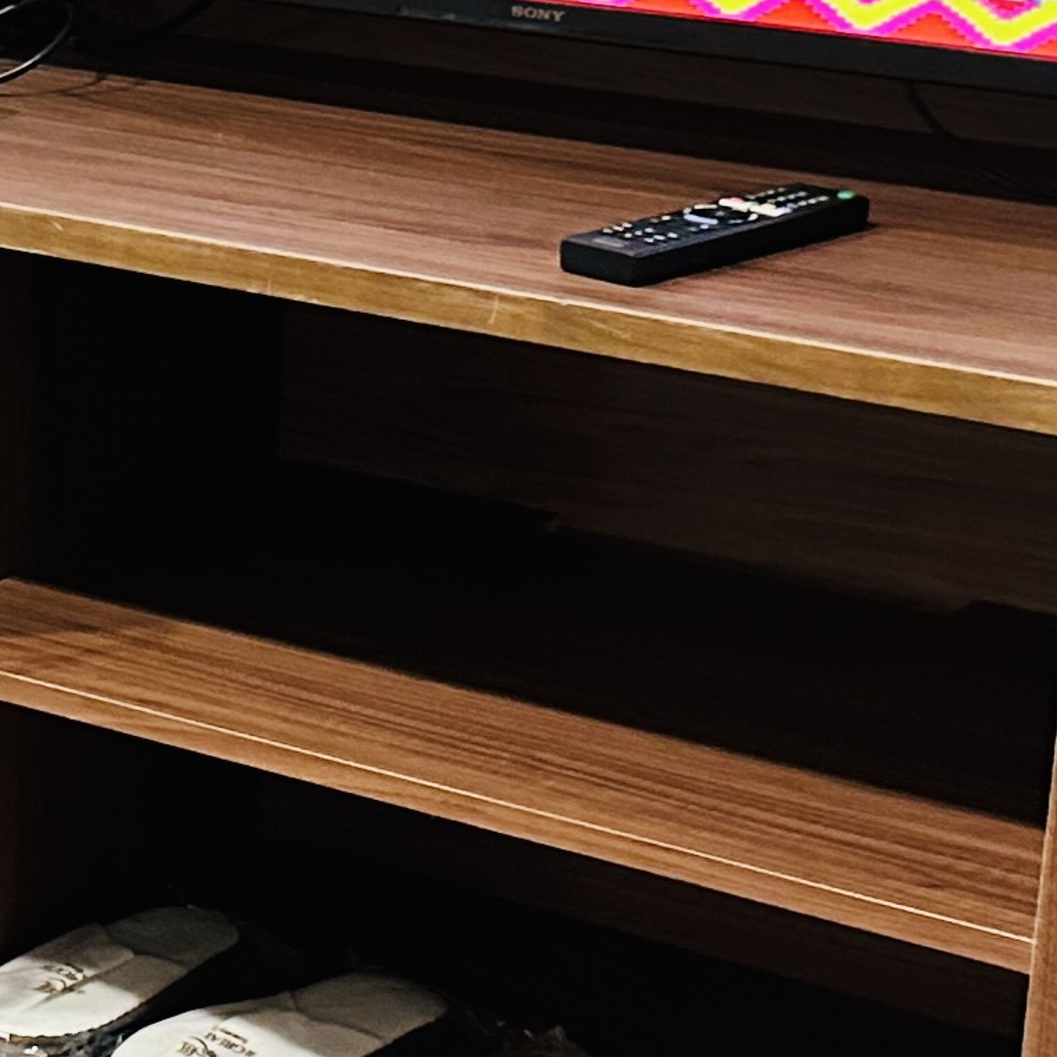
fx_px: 3869
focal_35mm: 112
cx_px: -342
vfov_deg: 15.5
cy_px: 445
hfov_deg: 14.8
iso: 640
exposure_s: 1/60
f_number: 1.78
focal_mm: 6.86
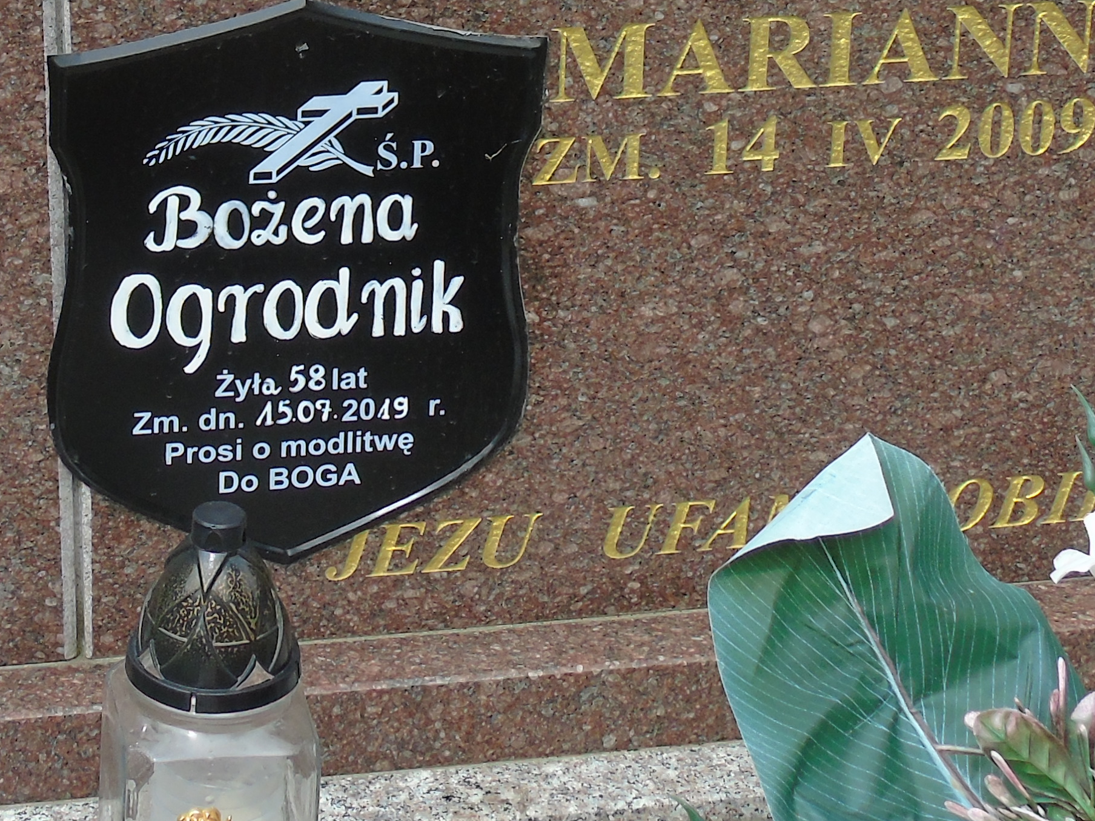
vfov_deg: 12.8
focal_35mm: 114
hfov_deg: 17.2
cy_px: 25
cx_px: 305
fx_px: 3606
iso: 80
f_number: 3.9
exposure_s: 1/400
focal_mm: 7.1
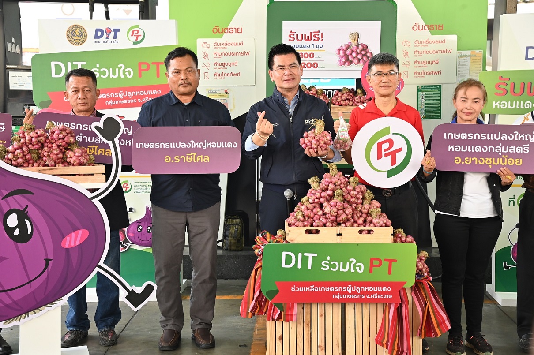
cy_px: 178
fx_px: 815
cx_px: 267
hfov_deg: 36.3
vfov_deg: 24.6
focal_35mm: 55
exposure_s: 1/200
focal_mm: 55
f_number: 5.6
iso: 1600
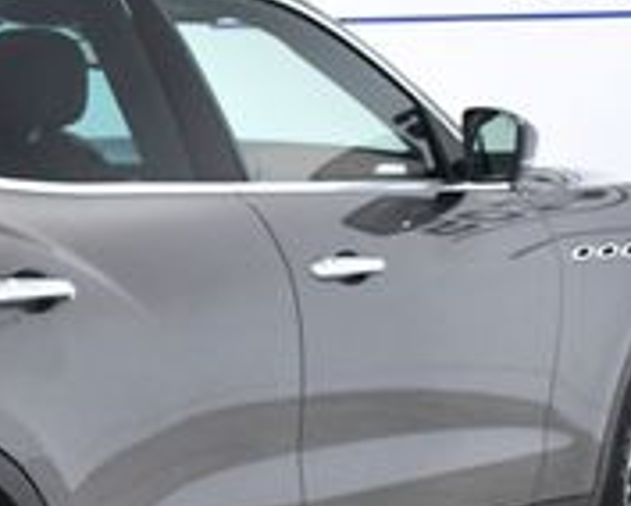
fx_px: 2150
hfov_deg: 15.8
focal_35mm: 115
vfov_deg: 13.3
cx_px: -210
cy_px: 428
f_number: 7.1
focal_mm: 23
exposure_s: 1/200
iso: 2500
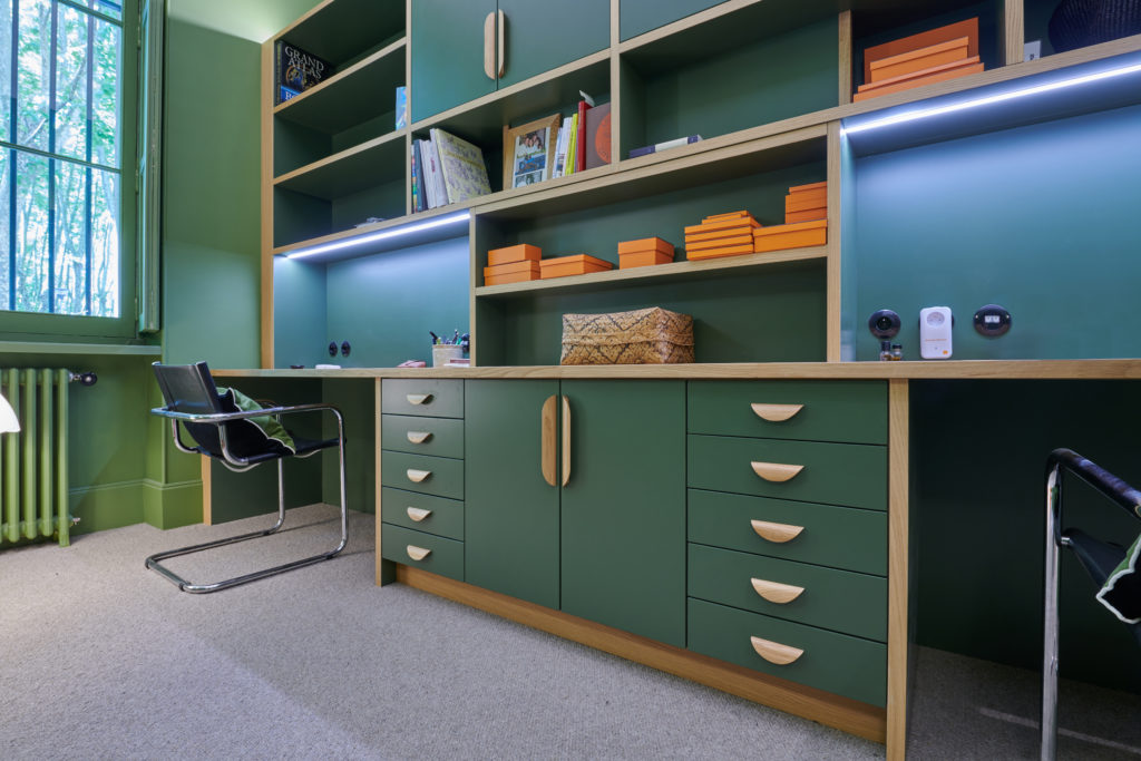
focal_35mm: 18
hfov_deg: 90.0
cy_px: 380
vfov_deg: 67.4
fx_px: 571
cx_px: 570
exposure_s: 4
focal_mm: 18
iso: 80
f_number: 11
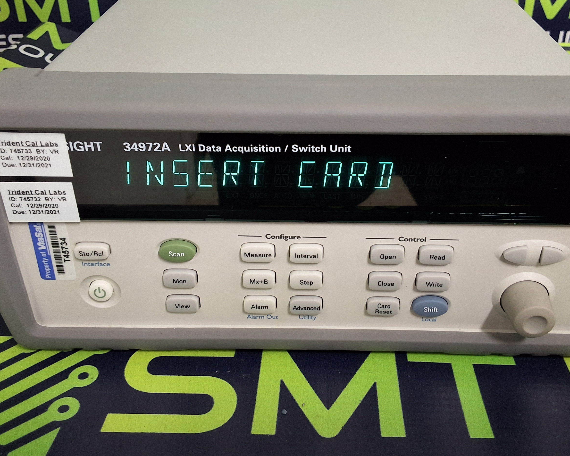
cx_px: 313
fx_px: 641
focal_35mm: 38
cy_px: 186
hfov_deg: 47.9
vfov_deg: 39.0
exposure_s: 1/30
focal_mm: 2.91
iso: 200
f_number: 1.9
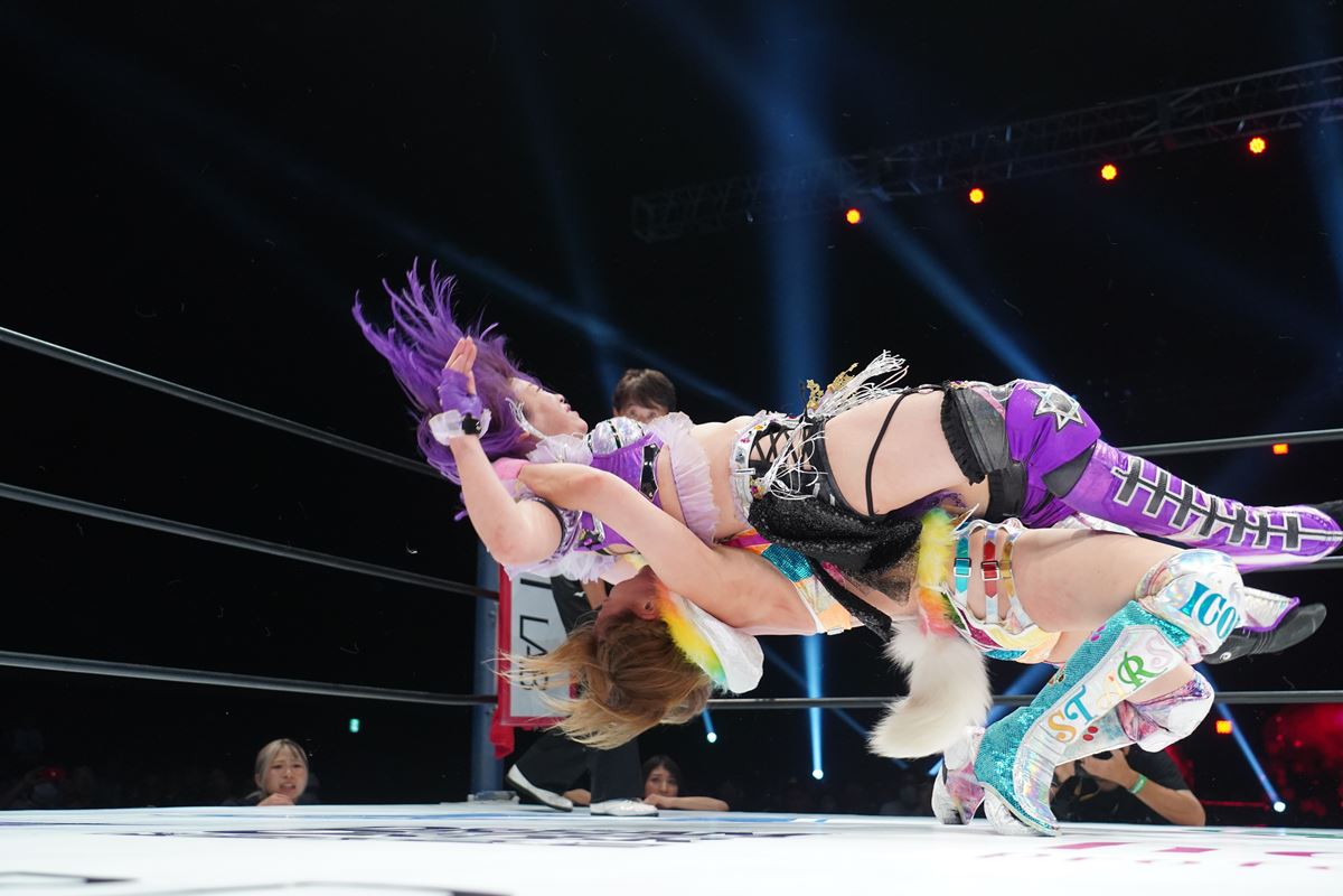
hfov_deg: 50.7
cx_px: 672
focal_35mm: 38
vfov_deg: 35.1
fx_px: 1418
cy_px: 448
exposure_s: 1/1000
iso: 4000
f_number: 4
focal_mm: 38
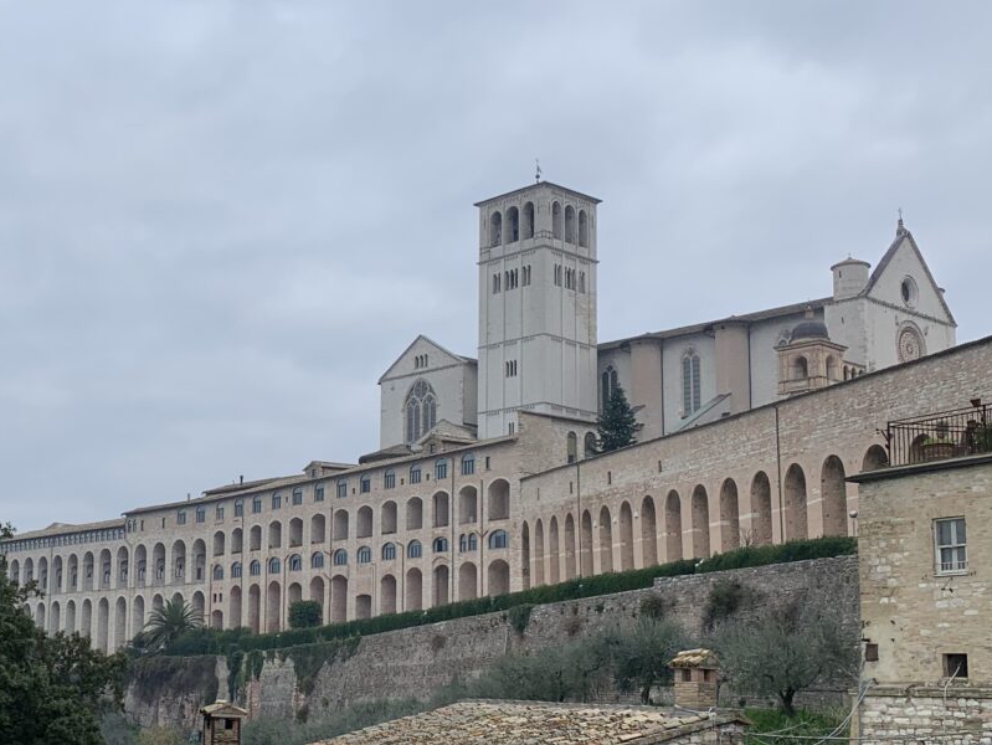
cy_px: 473
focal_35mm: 51
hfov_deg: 35.7
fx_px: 1462
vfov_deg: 28.5
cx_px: 144
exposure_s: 1/777
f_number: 1.8
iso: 25
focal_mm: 4.25
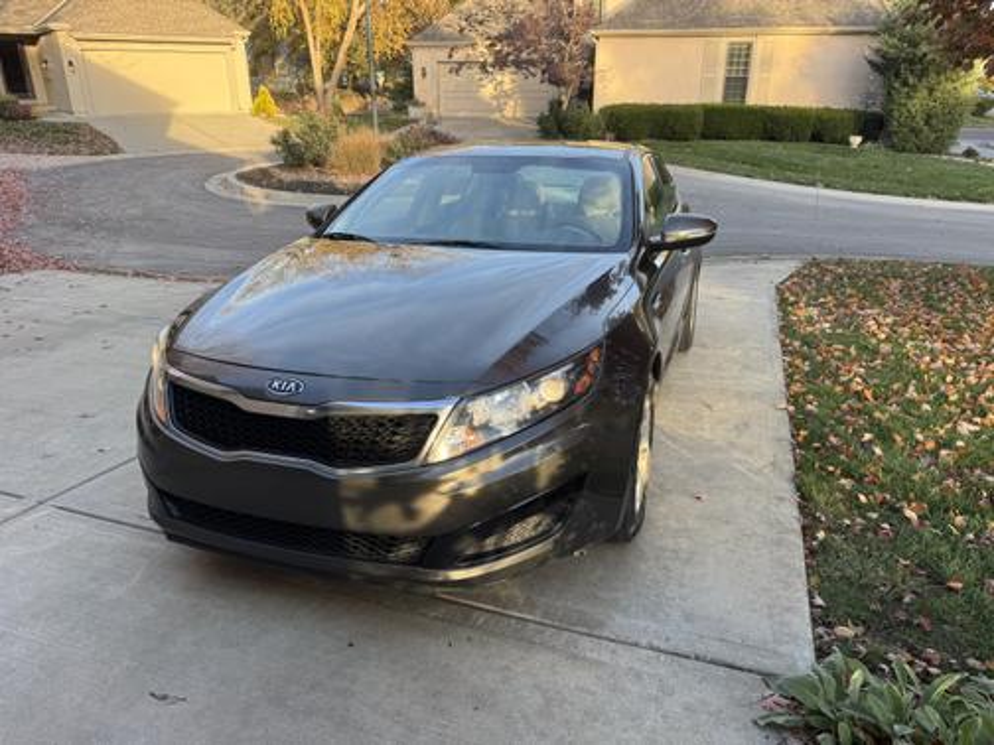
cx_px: 497
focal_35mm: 24
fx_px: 689
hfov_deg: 71.6
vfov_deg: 56.8
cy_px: 372
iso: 80
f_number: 1.78
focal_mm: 6.76
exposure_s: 1/356
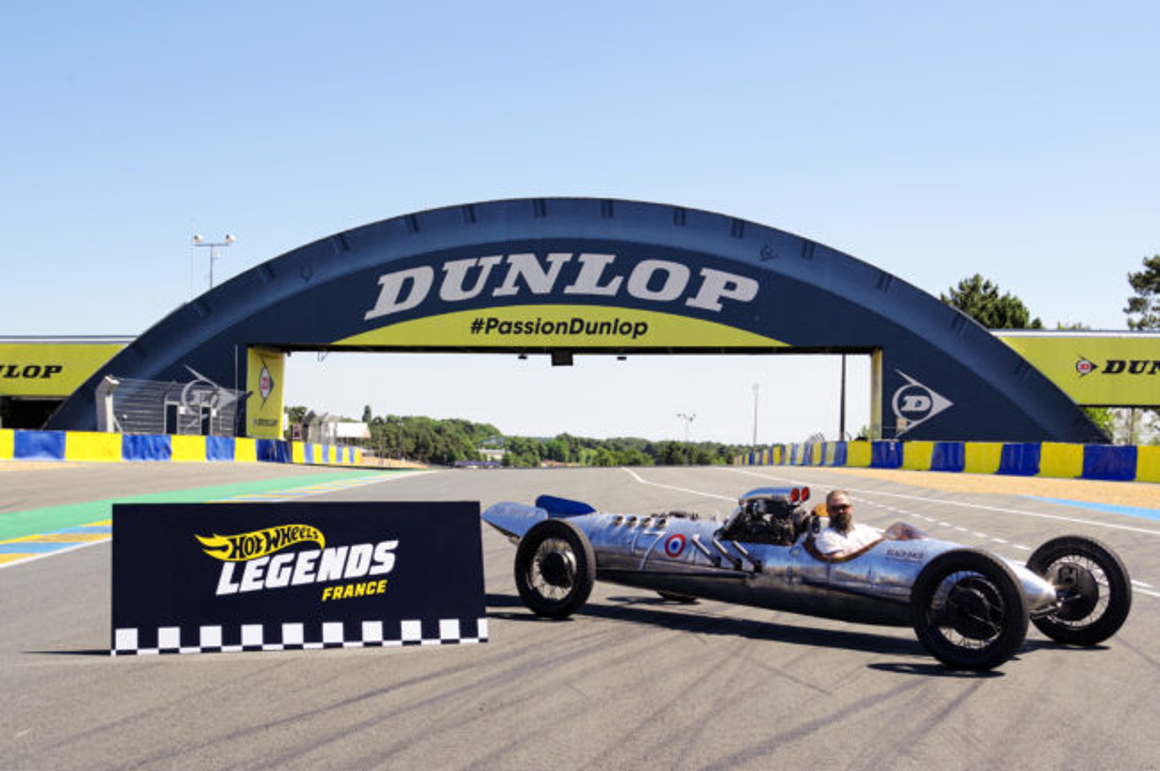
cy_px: 386
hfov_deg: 40.0
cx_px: 580
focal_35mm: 50
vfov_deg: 27.2
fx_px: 1593
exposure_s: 1/160
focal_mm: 33
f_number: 13
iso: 200
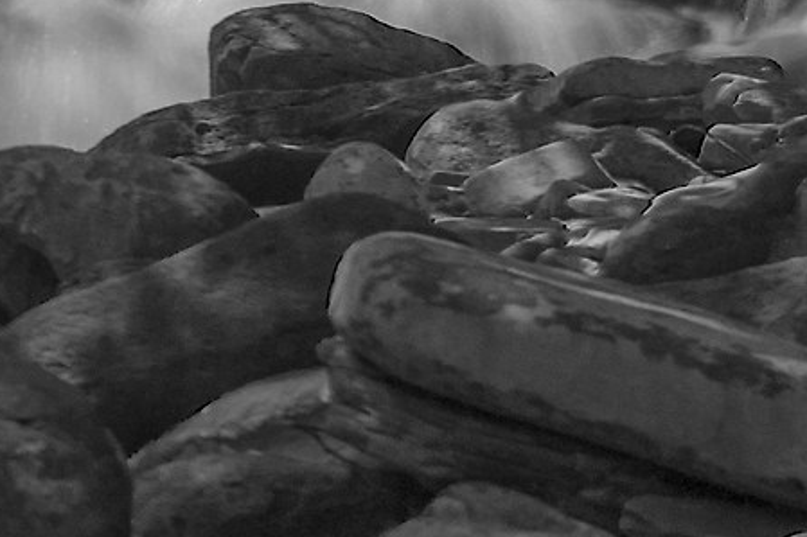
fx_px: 4795
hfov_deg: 8.7
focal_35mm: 214
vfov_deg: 6.4
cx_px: -1120
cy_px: -153
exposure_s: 2
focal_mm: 26.9
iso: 200
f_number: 7.1
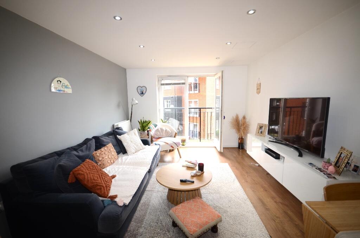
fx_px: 150
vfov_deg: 77.1
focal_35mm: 15
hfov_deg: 100.5
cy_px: 119
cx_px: 180
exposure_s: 1/80
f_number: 5.6
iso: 400
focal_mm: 10
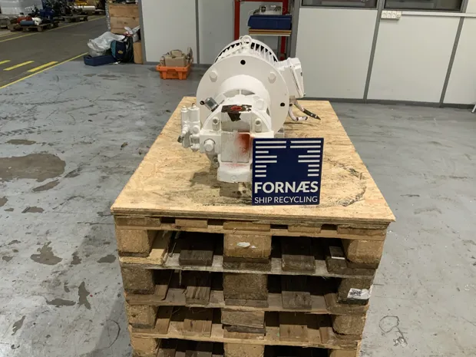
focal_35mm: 29
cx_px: 238
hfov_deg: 61.7
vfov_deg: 48.2
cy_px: 178
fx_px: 399
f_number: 1.8
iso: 125
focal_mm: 3
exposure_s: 1/50
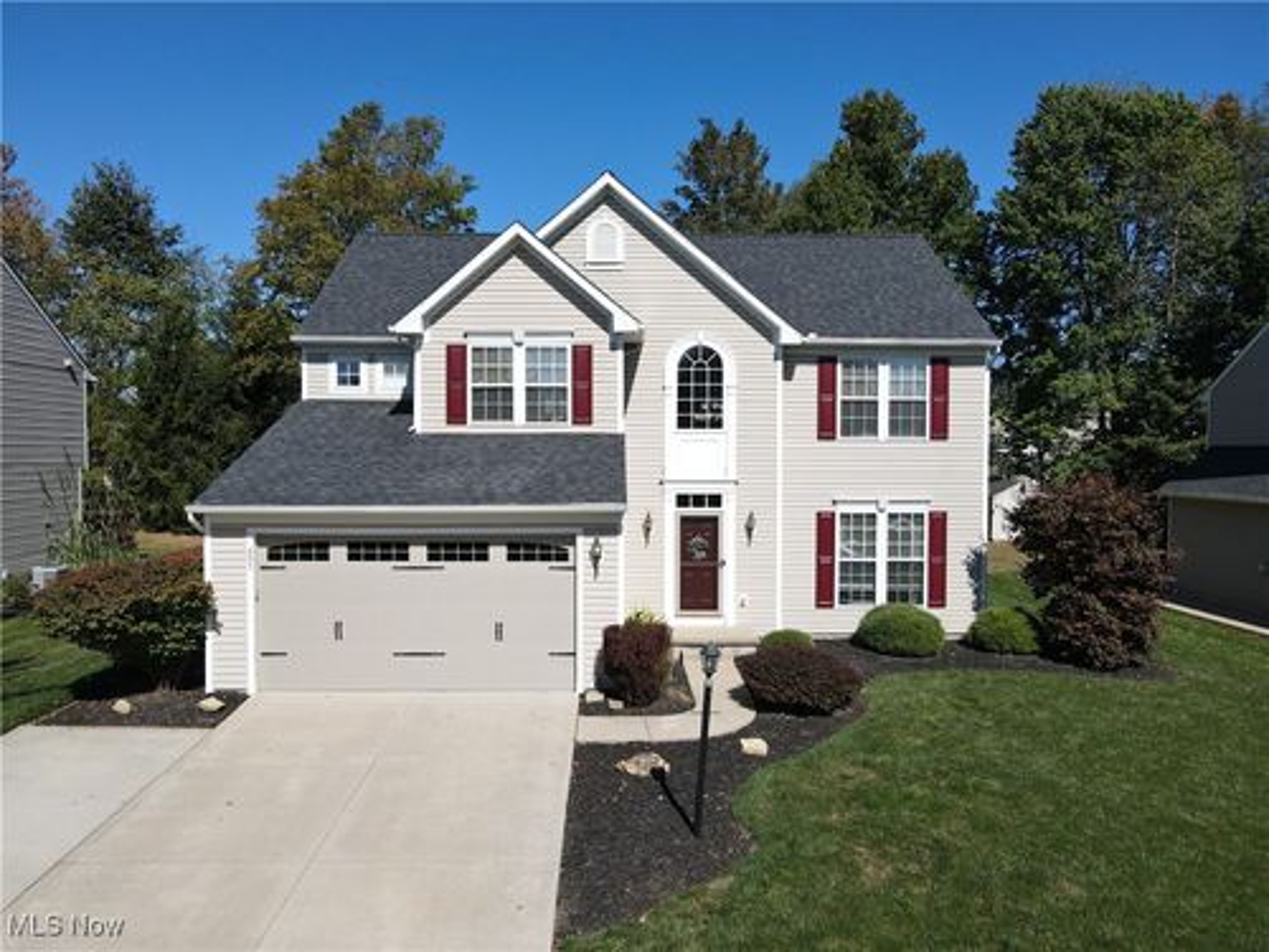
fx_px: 880
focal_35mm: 24
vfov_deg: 56.8
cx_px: 634
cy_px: 476
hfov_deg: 71.6
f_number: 2.8
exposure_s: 1/1000
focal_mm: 4.5
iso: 100
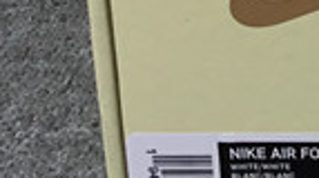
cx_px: 654
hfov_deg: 9.4
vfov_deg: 5.4
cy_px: -293
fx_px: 1799
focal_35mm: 213
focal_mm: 3.3
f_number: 2.4
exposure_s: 1/769
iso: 25
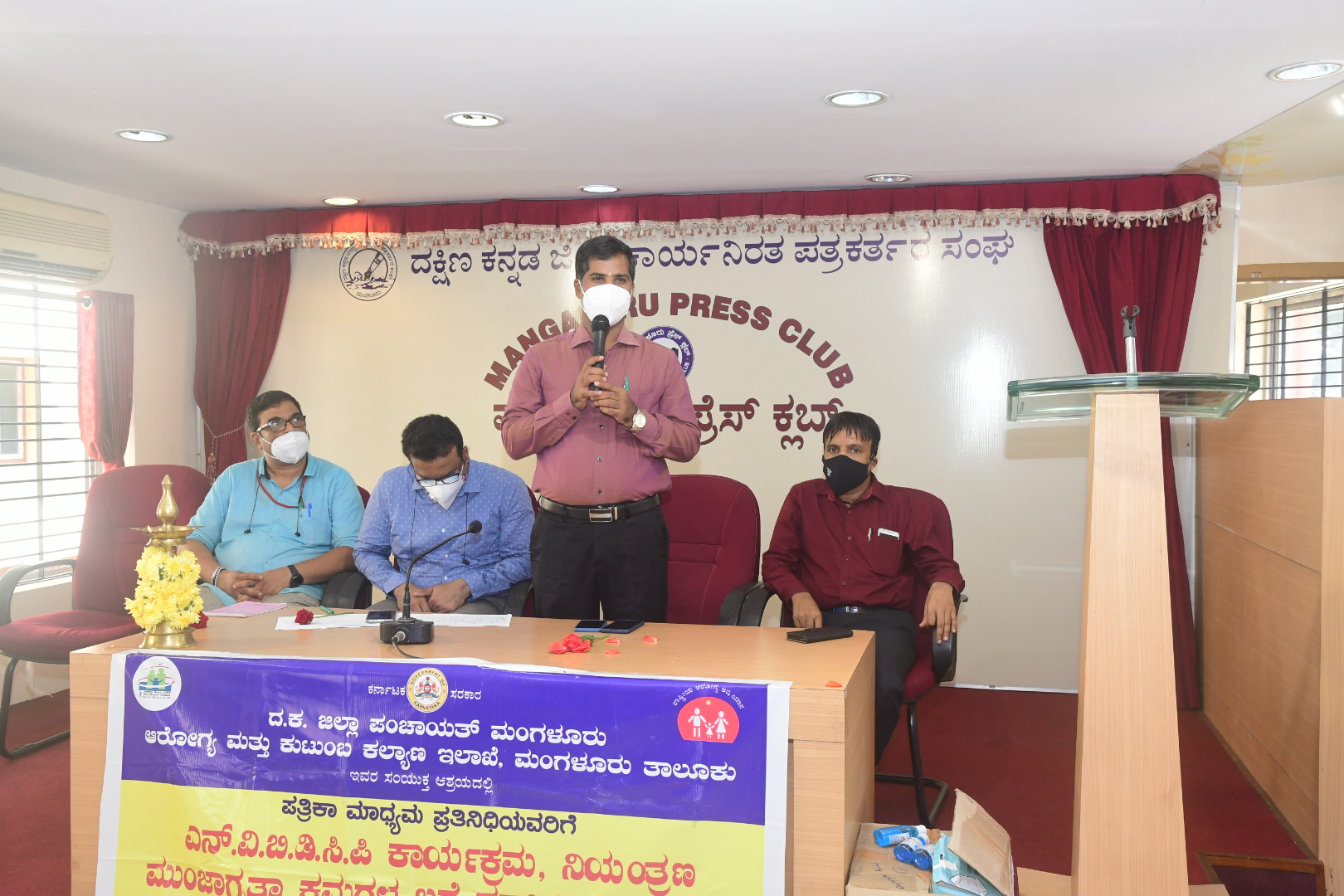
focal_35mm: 33
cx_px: 672
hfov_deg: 57.2
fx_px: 1232
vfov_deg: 40.0
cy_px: 448
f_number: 6.3
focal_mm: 22
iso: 1000
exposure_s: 1/125
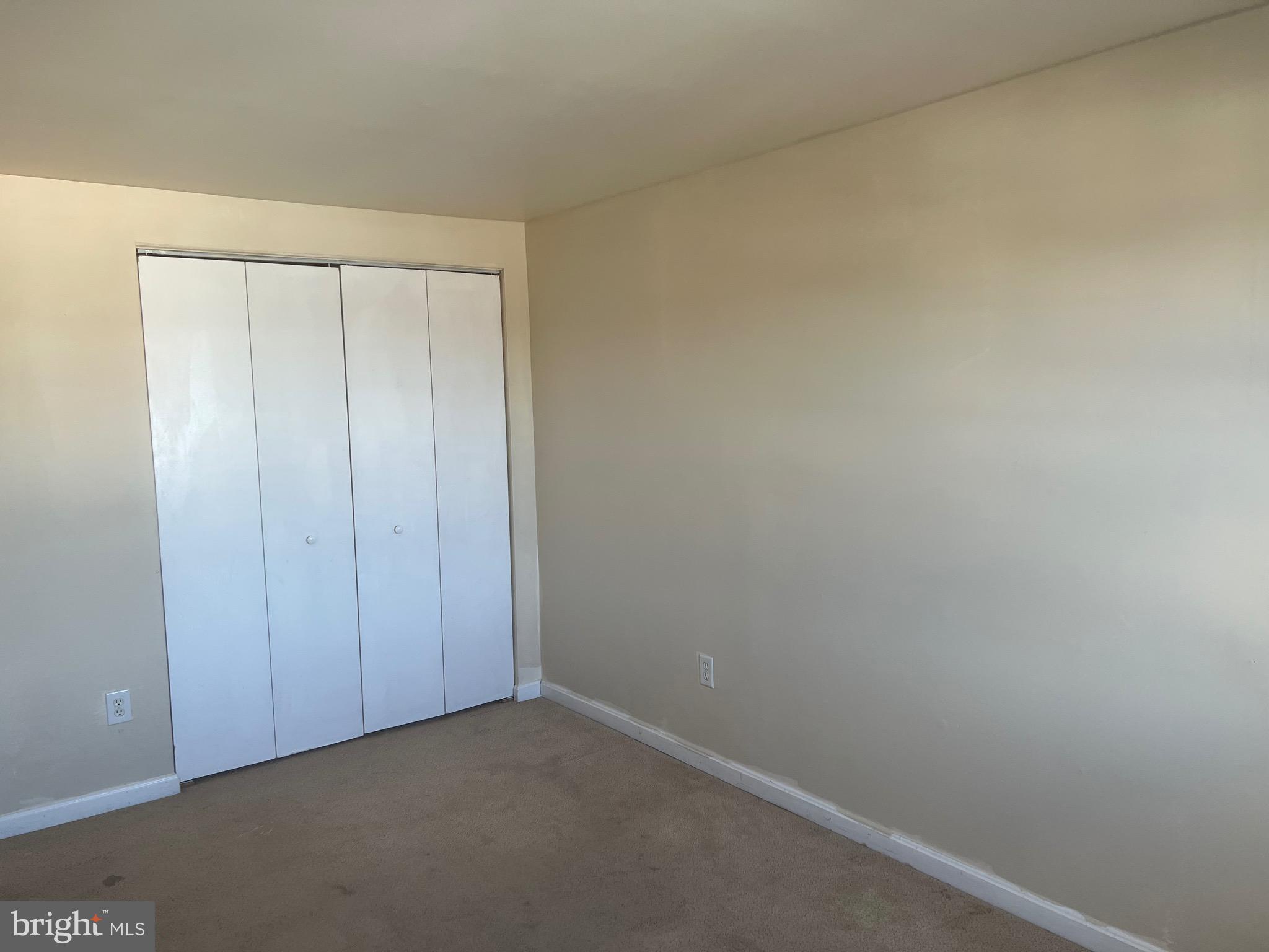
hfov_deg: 67.3
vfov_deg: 53.1
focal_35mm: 26
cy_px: 476
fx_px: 953
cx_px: 634
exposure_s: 1/121
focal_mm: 5.7
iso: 64
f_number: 1.5
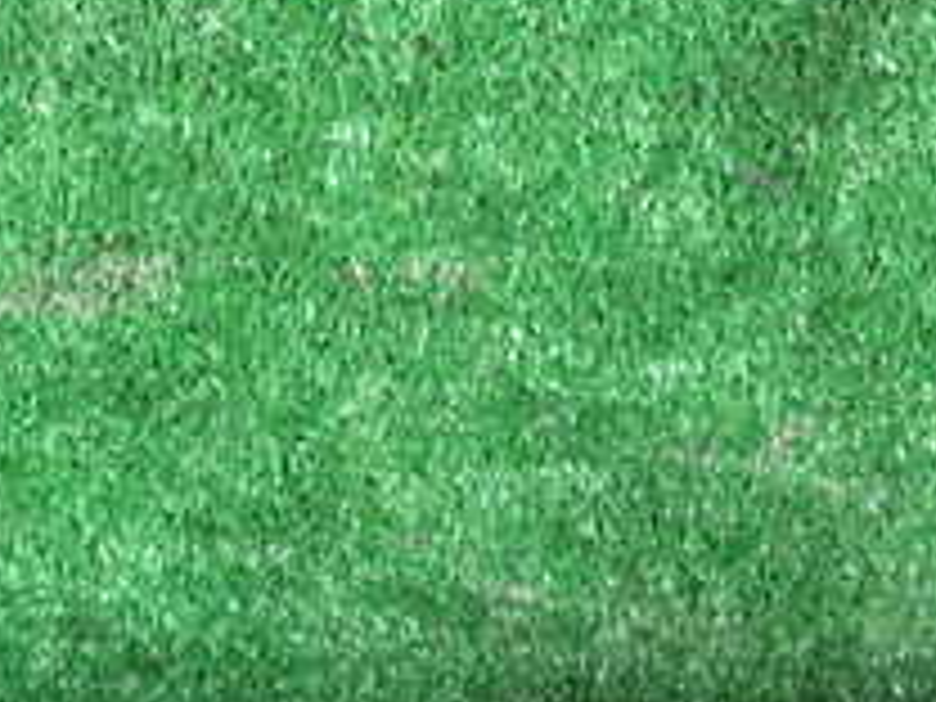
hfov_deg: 27.0
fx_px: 1947
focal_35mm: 72
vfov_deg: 18.6
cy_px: 981
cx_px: 486
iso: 160
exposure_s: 1/60
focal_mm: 4.5
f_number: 2
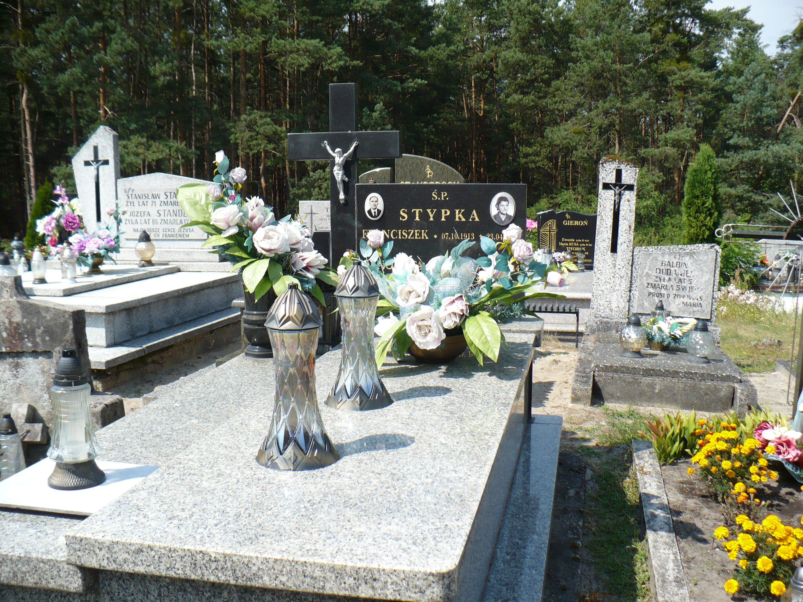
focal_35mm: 37
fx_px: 858
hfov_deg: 50.1
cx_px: 402
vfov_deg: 38.7
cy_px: 301
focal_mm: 6.1
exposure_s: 1/1000
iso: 100
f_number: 2.8
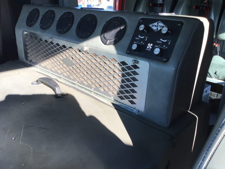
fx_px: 202
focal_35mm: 31
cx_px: 112
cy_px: 84
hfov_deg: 58.3
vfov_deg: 45.5
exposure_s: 1/126
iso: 25
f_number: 2.4
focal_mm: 3.3
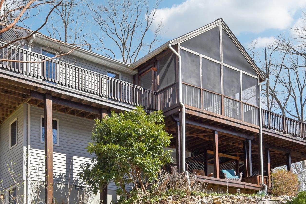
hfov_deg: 41.8
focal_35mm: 47
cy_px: 129
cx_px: 133
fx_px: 399
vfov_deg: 28.5
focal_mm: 29
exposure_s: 1/1600
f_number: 8
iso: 400
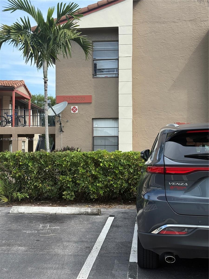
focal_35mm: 48
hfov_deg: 30.3
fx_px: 386
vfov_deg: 39.7
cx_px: 104
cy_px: 140
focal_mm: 6.76
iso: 80
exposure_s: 1/2667
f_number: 1.78
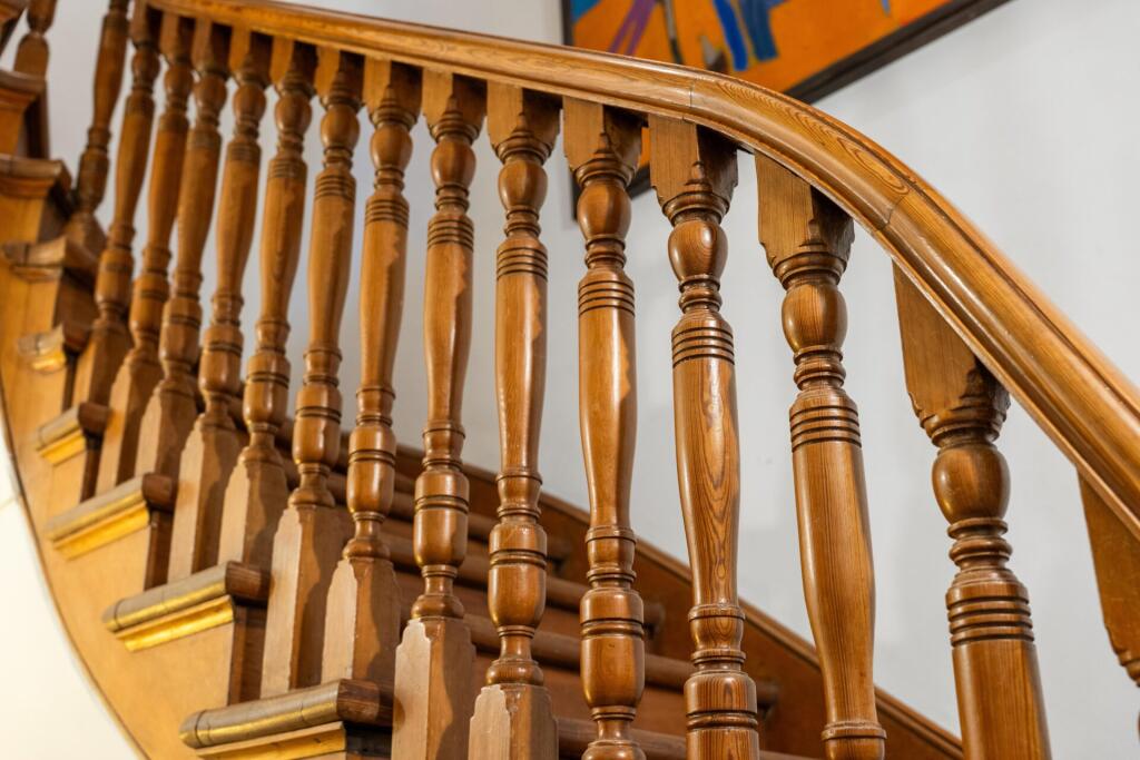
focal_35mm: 41
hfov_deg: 47.4
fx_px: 1298
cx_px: 570
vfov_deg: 32.6
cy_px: 380
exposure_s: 1/8
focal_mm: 41
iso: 1000
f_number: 4
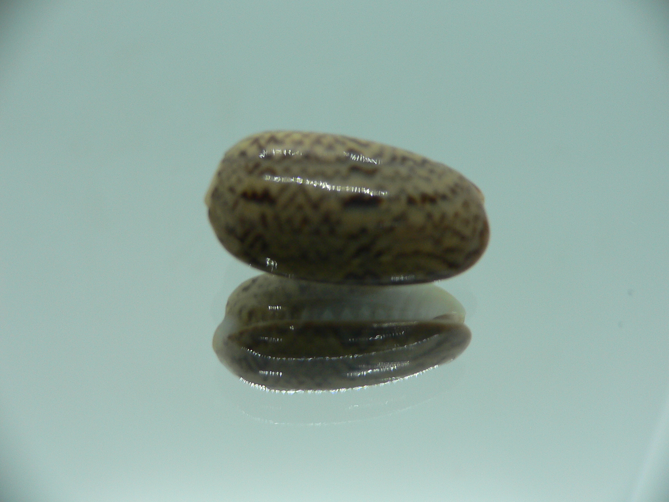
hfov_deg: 52.6
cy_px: 251
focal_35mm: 35
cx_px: 334
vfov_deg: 40.7
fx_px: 676
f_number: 2.8
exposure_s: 1/60
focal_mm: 4.6
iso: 80
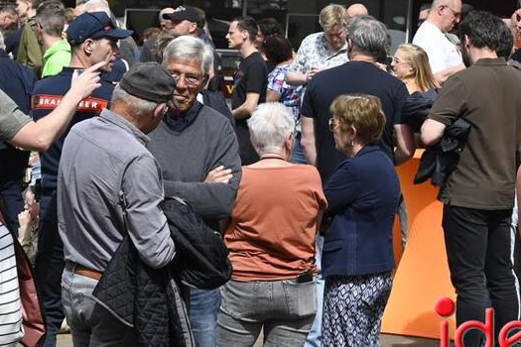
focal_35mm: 172
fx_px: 2489
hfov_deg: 11.9
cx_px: 180
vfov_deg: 8.0
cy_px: 80
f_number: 6.3
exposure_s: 1/320
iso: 100
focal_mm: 61
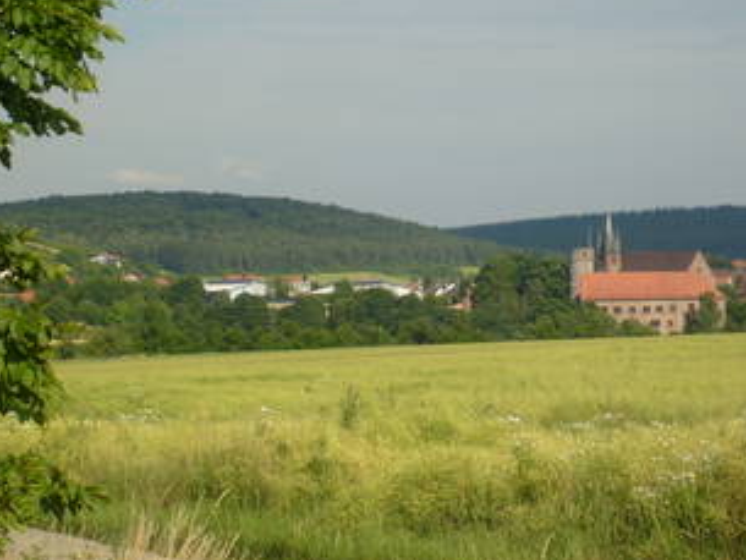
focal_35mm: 139
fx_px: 2997
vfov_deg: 10.7
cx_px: 438
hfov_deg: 14.2
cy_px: 201
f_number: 12.4
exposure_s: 1/125
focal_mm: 17.4
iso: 80
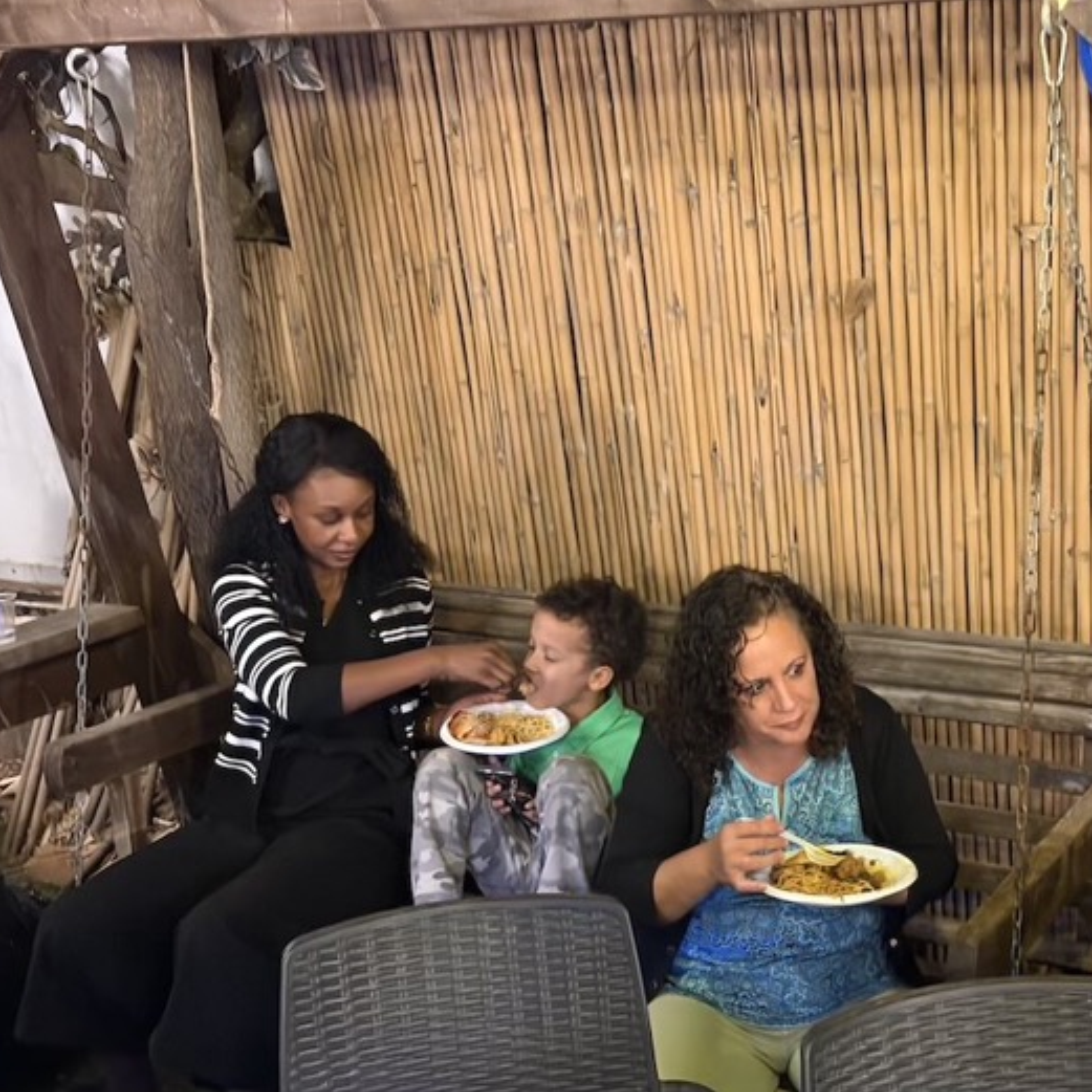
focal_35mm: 57
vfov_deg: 30.0
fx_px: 2034
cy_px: 544
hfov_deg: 29.9
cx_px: 694
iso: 500
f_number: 1.78
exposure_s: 1/25
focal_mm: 6.76
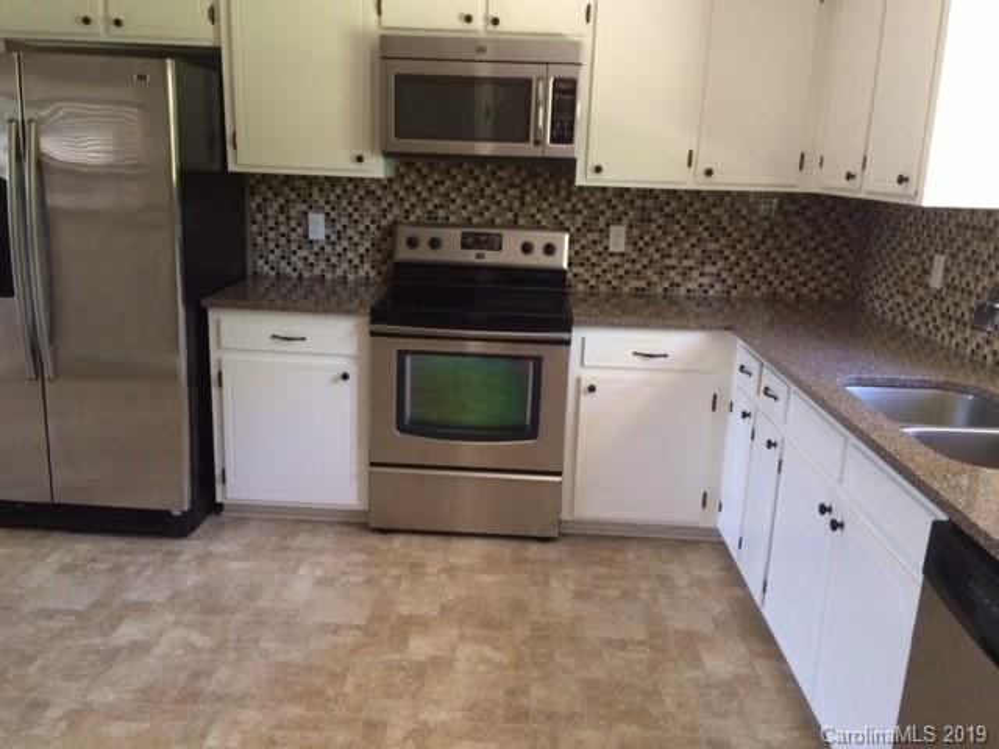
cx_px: 500
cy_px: 374
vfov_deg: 48.2
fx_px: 837
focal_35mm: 29
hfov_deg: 61.7
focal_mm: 4.15
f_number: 2.2
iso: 250
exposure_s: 1/30
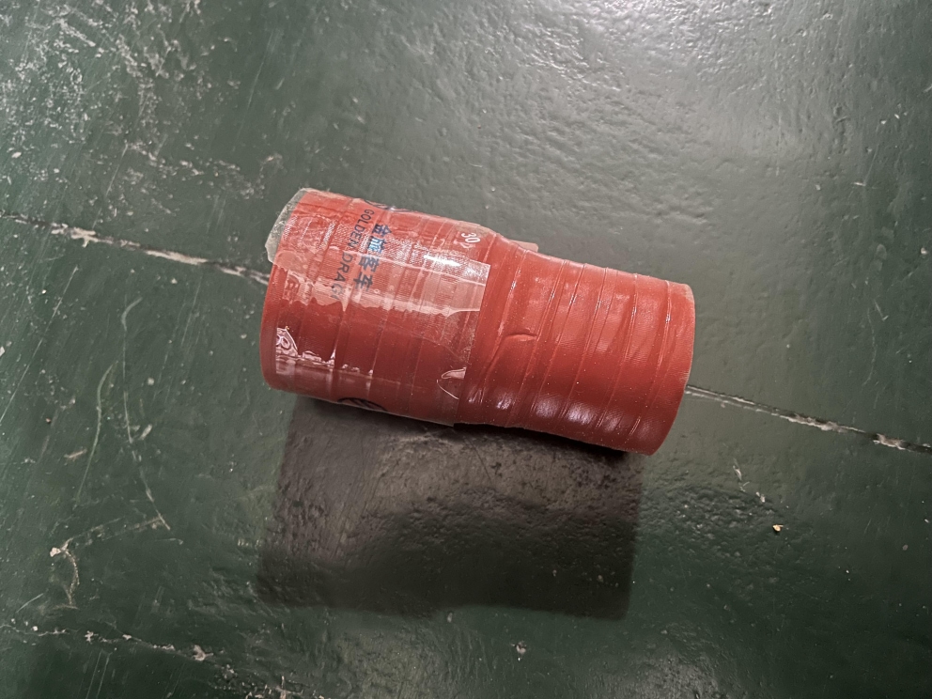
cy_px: 350
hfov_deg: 67.3
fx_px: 700
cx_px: 466
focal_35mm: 26
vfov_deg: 53.1
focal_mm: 5.7
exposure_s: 1/20
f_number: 1.5
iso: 1000
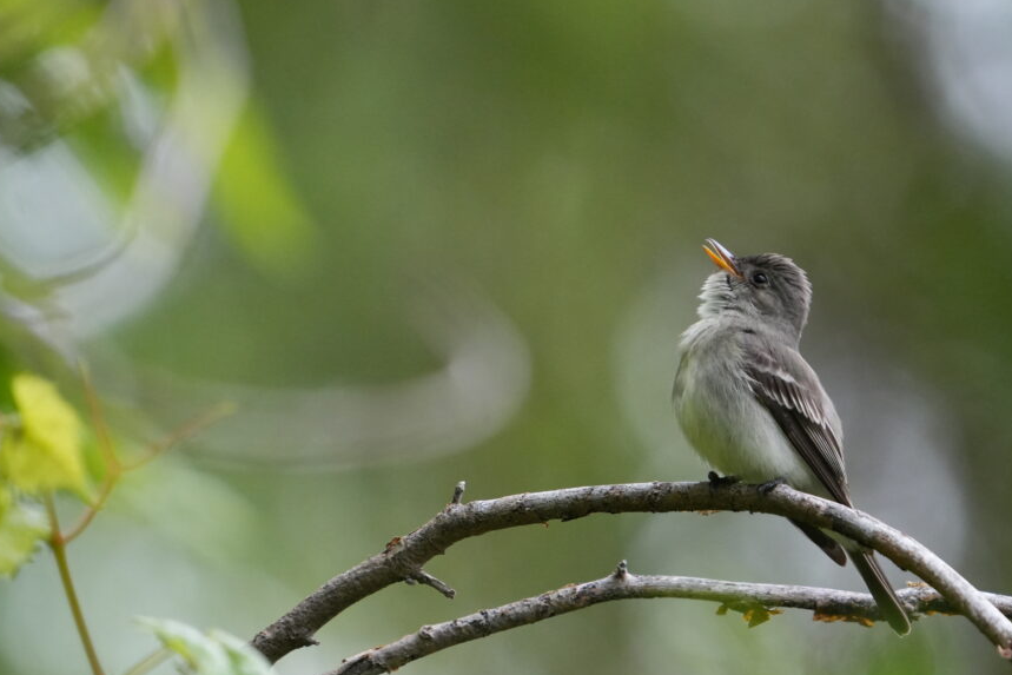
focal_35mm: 1073
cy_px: 387
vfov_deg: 1.3
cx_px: 511
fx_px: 30166
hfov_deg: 1.9
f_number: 6.3
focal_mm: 600
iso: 2000
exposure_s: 1/500
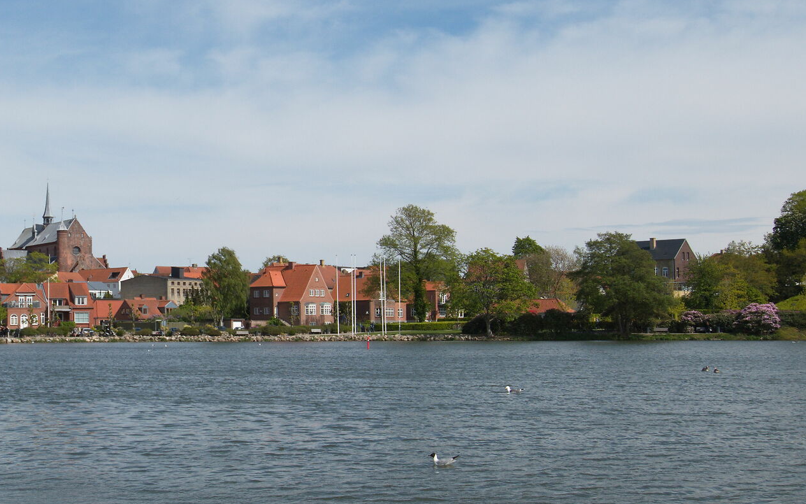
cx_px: 108
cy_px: 257
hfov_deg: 33.6
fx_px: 1274
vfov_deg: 22.4
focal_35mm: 58
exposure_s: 1/500
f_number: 11
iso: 250
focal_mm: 20
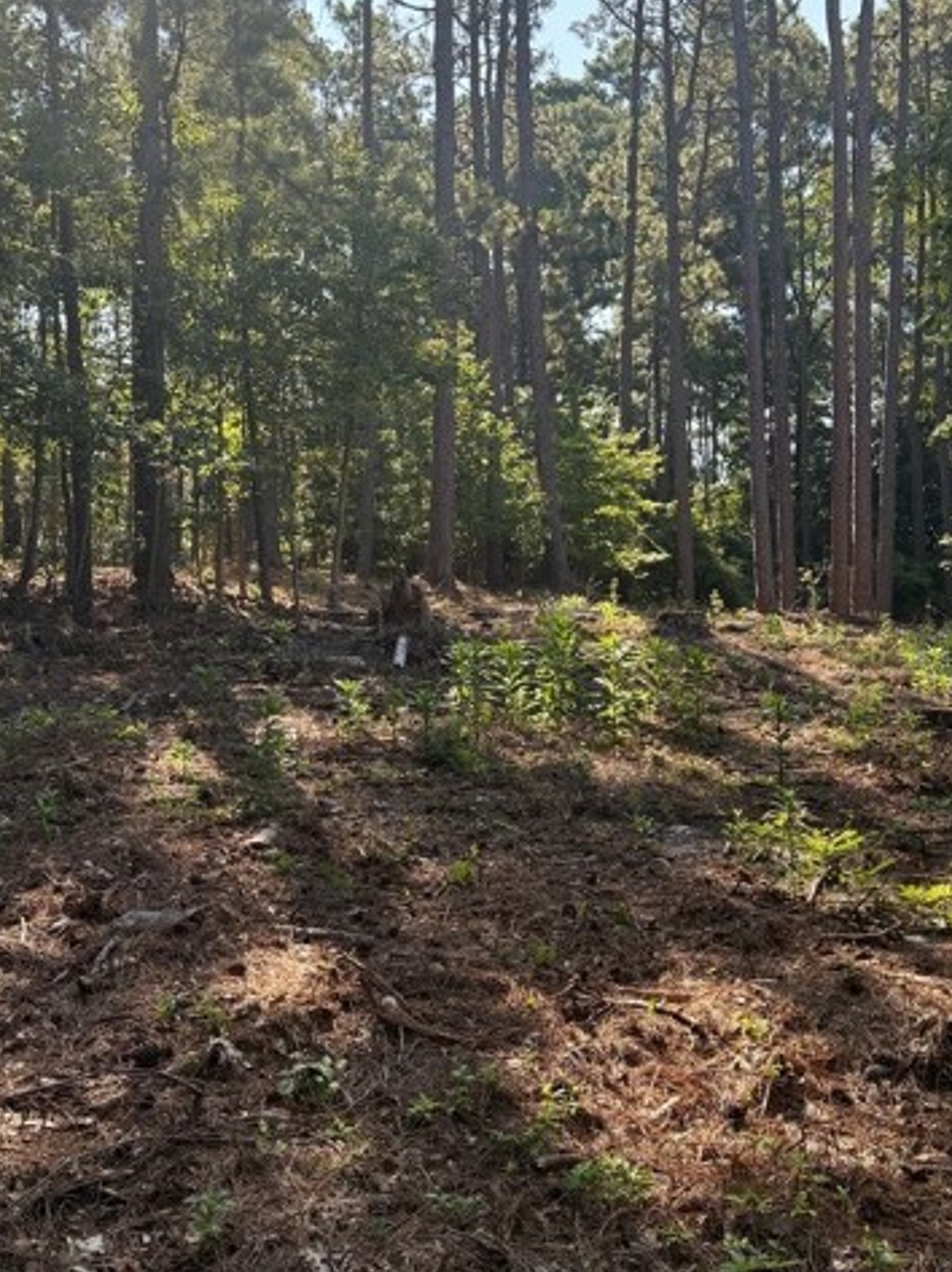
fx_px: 1432
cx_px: 449
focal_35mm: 39
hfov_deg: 36.8
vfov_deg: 47.7
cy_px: 543
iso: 100
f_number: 1.78
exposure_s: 1/920
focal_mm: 6.76
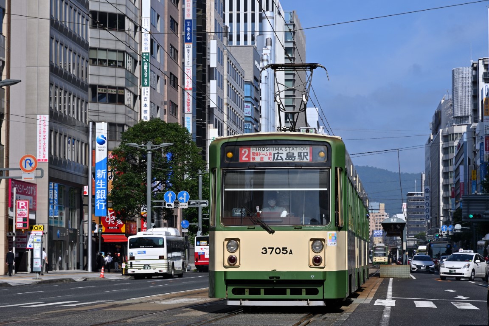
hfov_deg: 18.2
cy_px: 163
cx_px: 244
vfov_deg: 12.2
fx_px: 1528
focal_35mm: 112
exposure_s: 1/800
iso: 100
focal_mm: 75
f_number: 8
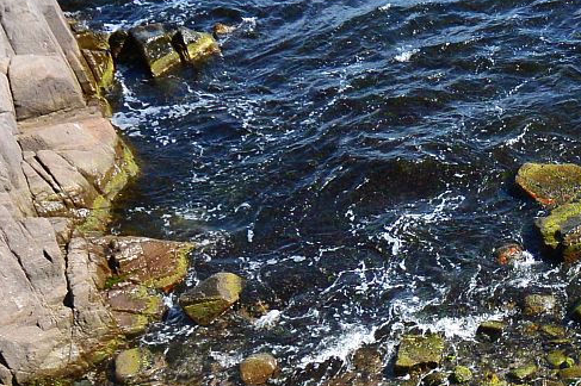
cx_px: 742
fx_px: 1145
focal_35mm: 71
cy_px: 319
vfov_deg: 18.9
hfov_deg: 24.9
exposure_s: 1/1000
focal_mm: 10
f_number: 5
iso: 160
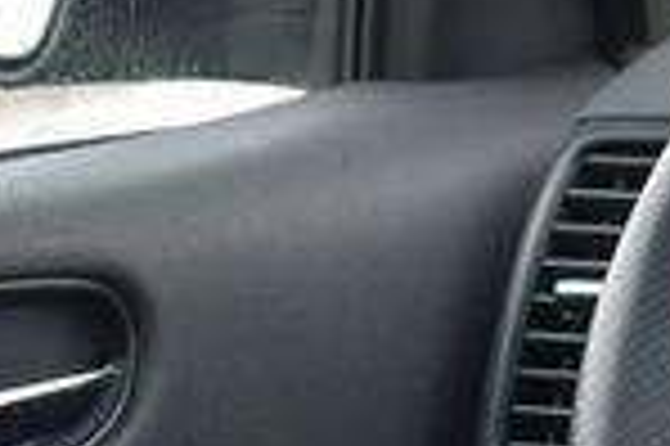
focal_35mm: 181
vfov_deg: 7.5
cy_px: 493
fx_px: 3365
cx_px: 1097
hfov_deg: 10.8
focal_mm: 28
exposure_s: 1/250
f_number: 4.2
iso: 500
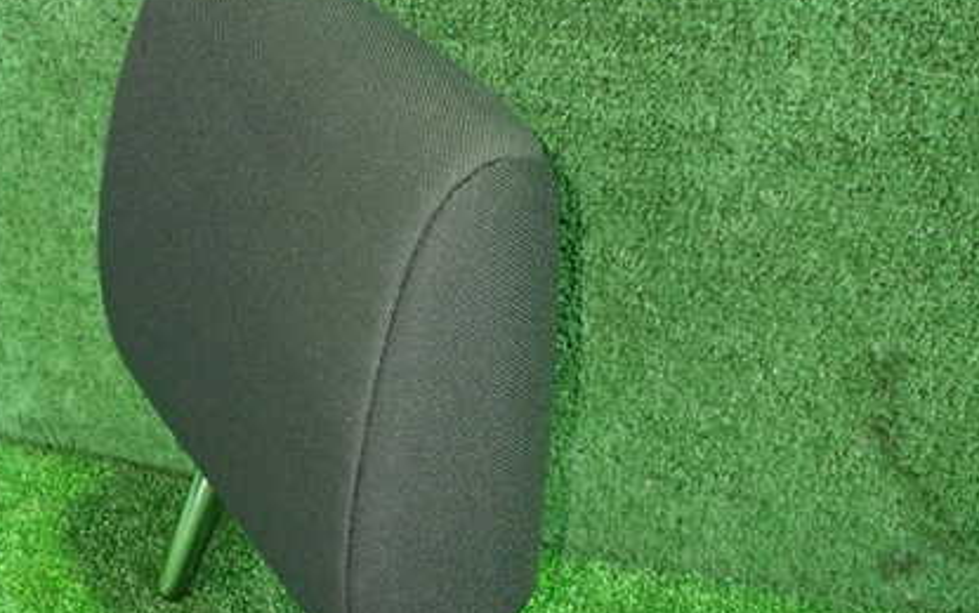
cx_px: 295
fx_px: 1308
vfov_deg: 26.3
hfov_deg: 40.3
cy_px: 401
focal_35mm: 49
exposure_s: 1/25
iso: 800
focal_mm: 5.79
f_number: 2.4
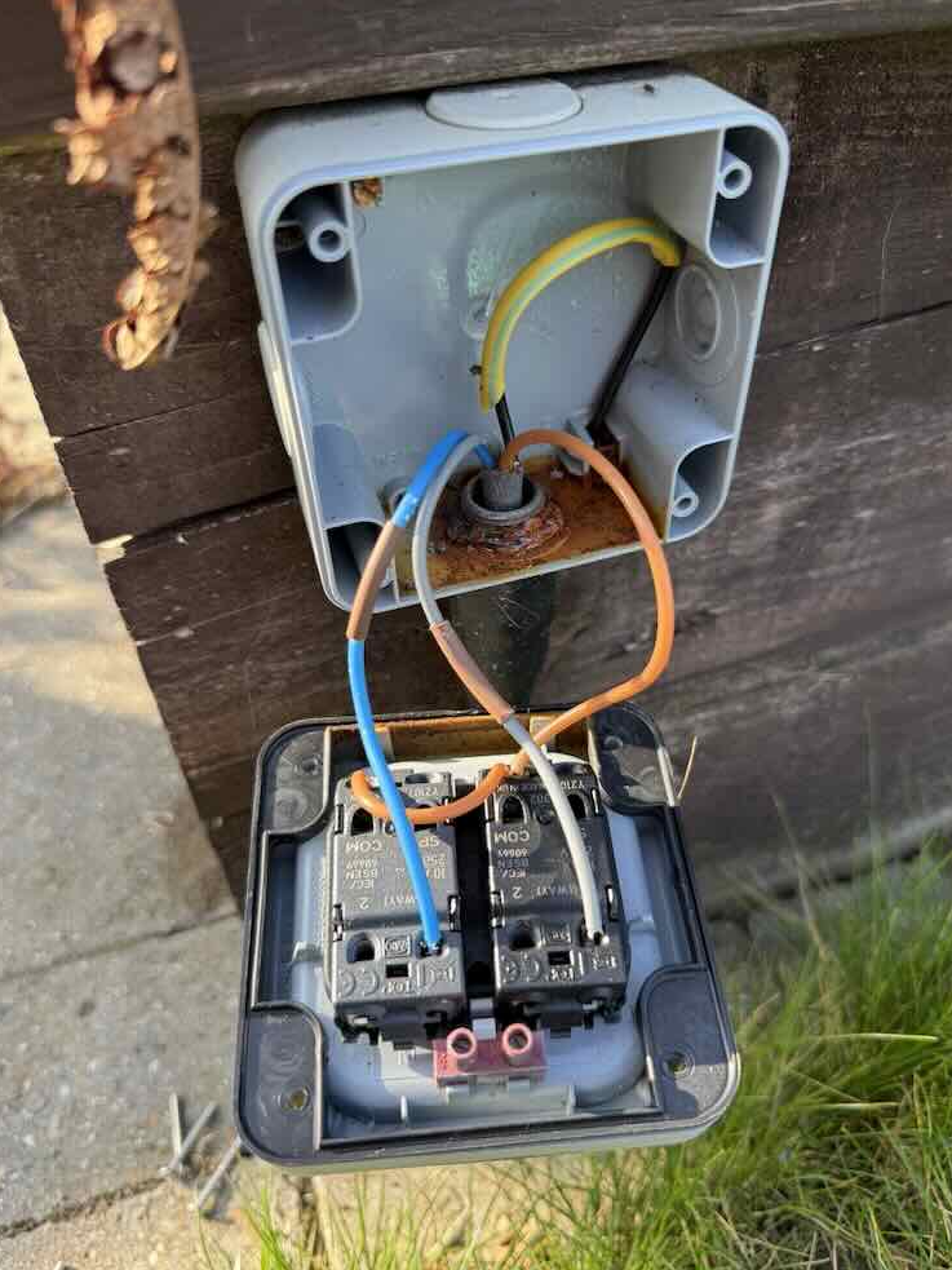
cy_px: 630
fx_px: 917
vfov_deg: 69.4
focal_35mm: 25
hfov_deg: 54.9
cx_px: 488
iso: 80
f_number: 1.78
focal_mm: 6.76
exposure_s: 1/341
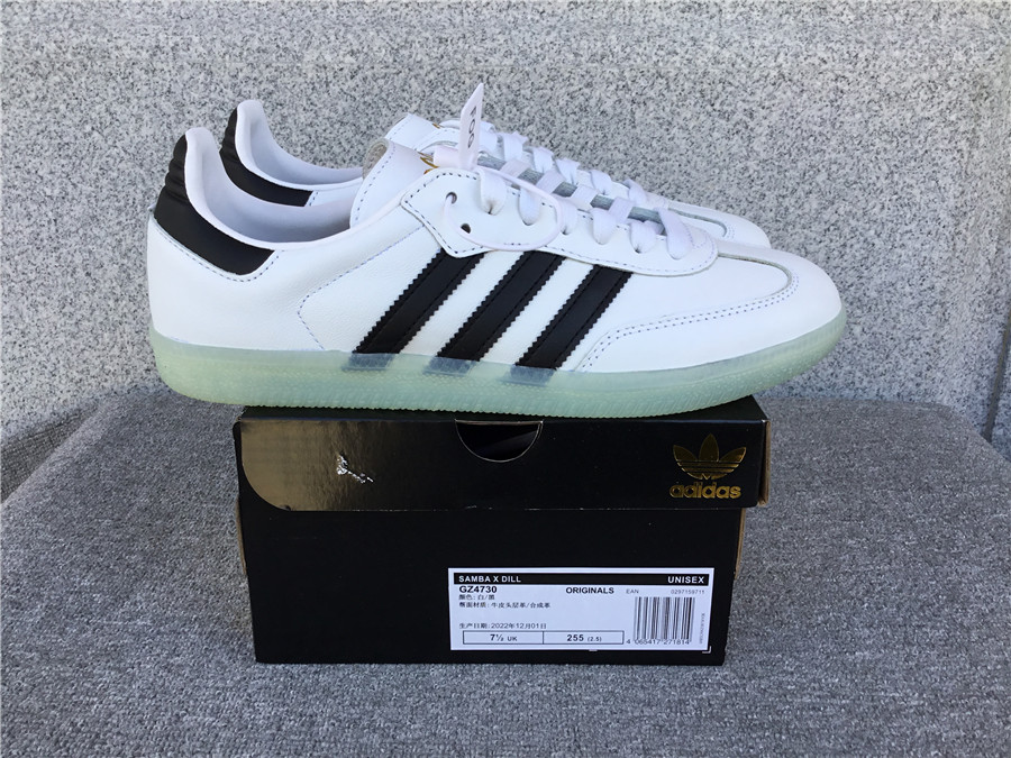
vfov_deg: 45.4
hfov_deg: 58.4
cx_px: 506
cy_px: 379
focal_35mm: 31
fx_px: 905
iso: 25
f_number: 2.4
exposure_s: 1/184
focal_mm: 3.3
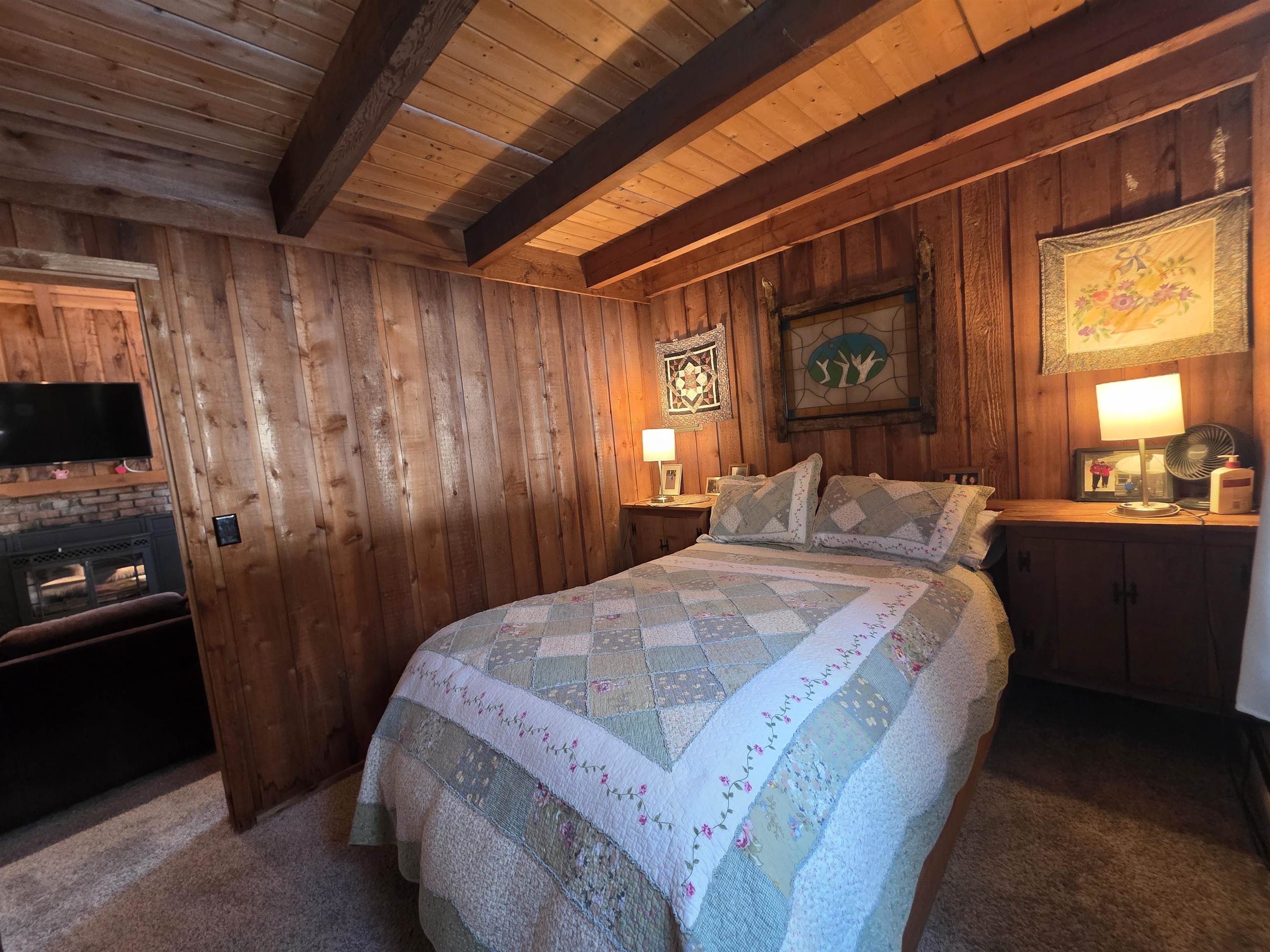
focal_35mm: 13
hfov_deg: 106.2
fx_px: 477
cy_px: 476
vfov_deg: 89.9
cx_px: 635
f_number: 1.9
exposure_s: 1/60
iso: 500
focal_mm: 2.2
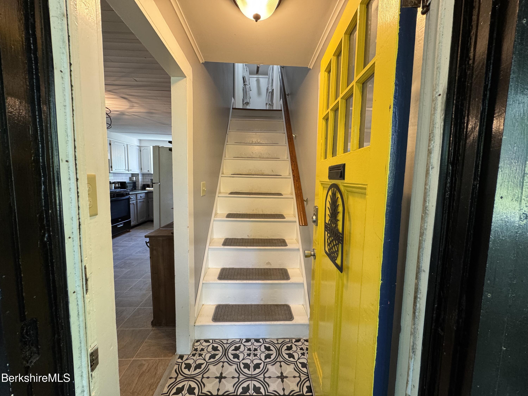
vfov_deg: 85.7
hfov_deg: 102.1
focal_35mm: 14
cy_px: 198
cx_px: 264
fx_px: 214
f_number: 2.2
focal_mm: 2.22
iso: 200
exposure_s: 1/60
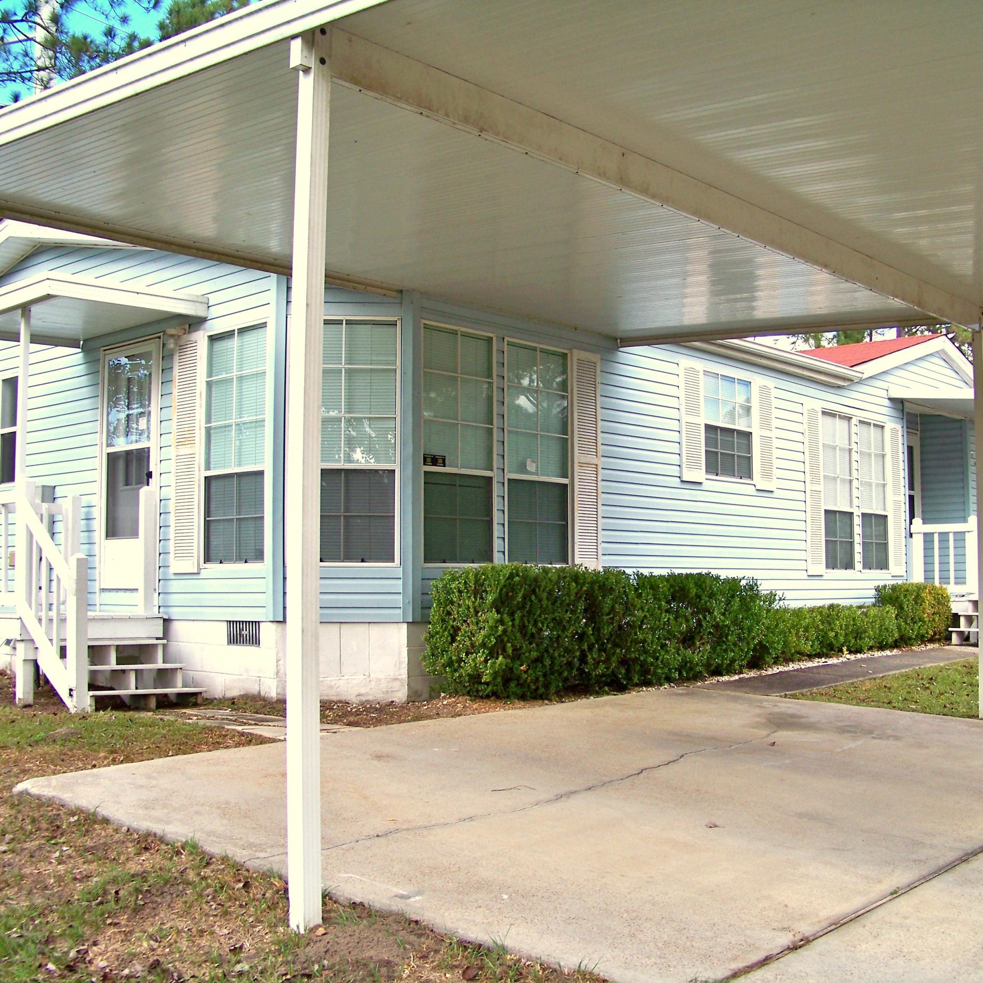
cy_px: 491
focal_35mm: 39
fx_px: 1253
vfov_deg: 42.8
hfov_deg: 42.7
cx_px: 566
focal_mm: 5.85
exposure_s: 1/320
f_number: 2.8
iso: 64
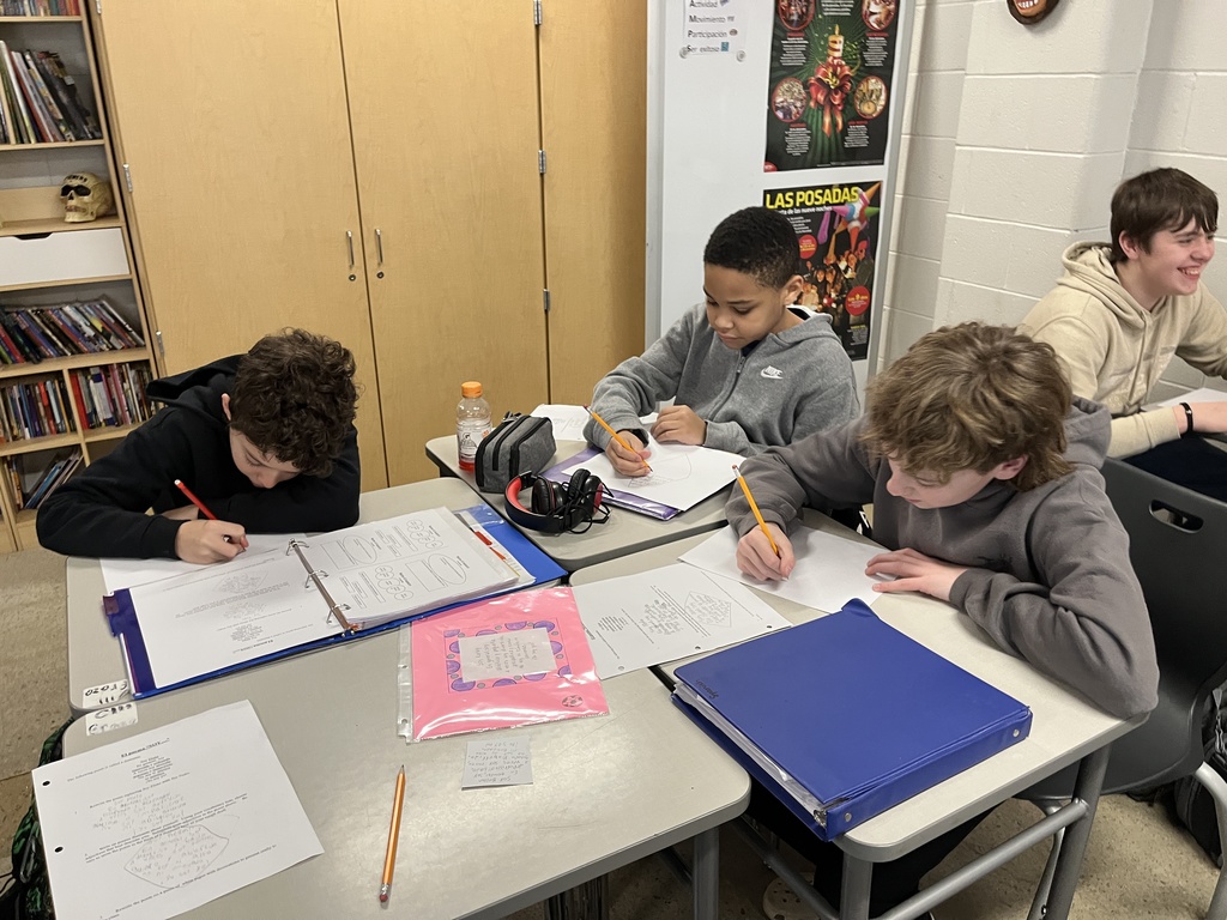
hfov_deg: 67.3
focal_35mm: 26
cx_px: 614
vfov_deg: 53.1
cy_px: 460
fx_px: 922
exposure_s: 1/60
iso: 250
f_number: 1.6
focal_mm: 5.1
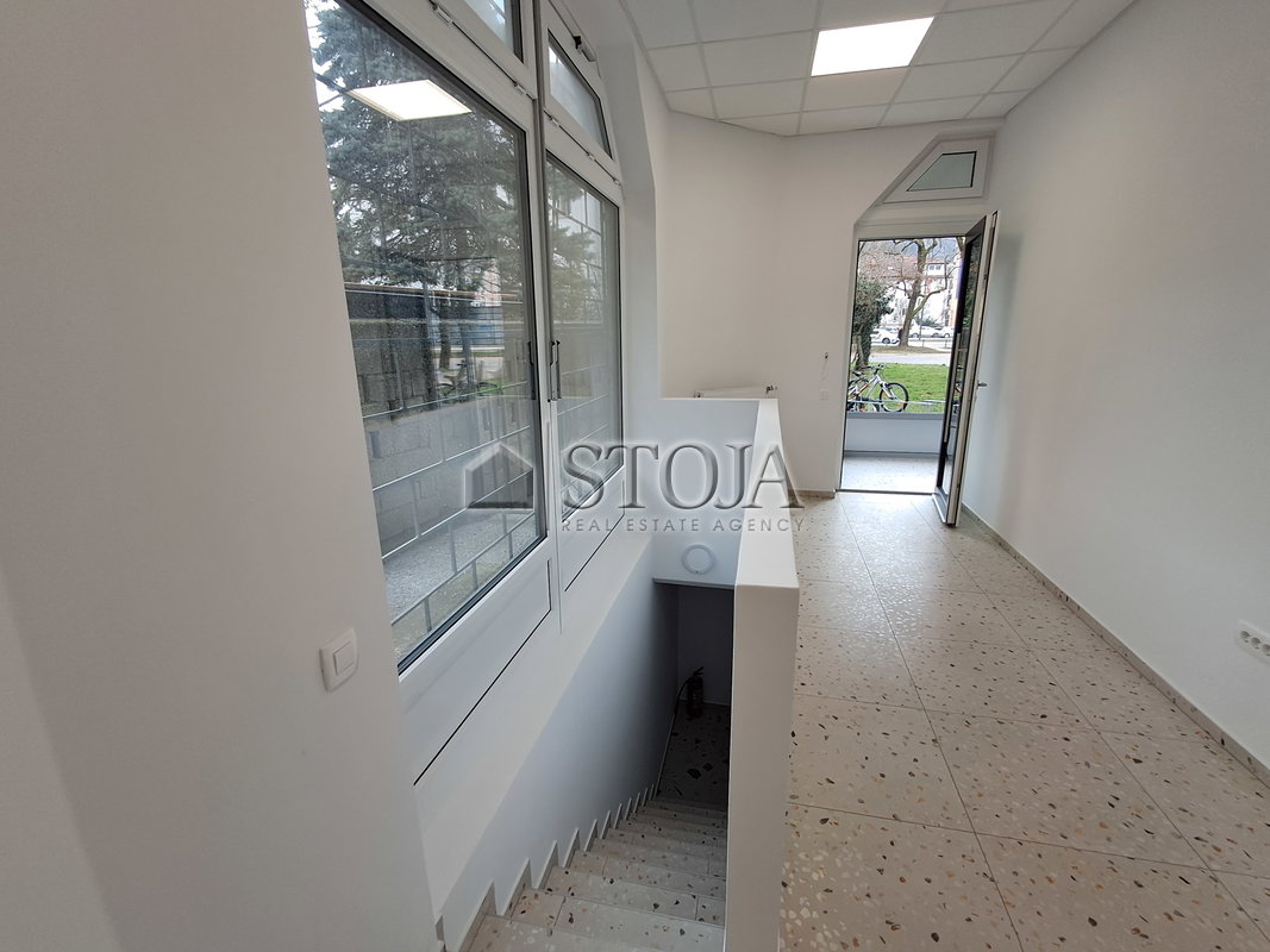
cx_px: 635
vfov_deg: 78.1
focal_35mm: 16
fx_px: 587
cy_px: 476
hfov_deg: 94.5
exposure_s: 1/100
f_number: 2.2
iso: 64
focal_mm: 1.64
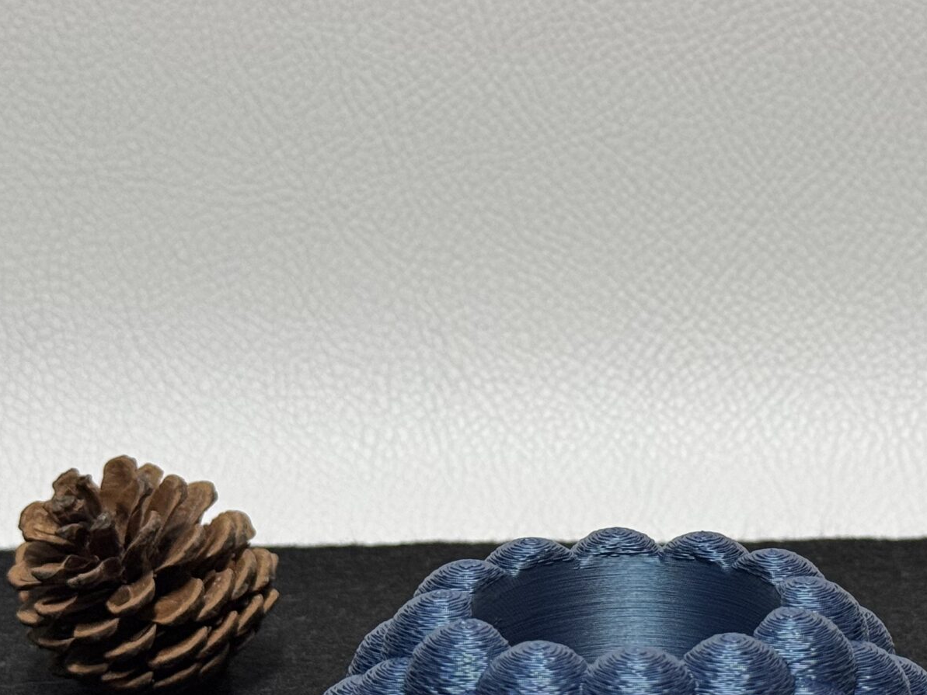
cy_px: 356
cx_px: 687
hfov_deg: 19.0
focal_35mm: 103
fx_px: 2759
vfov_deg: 14.4
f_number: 1.78
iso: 125
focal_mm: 6.76
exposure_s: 1/59
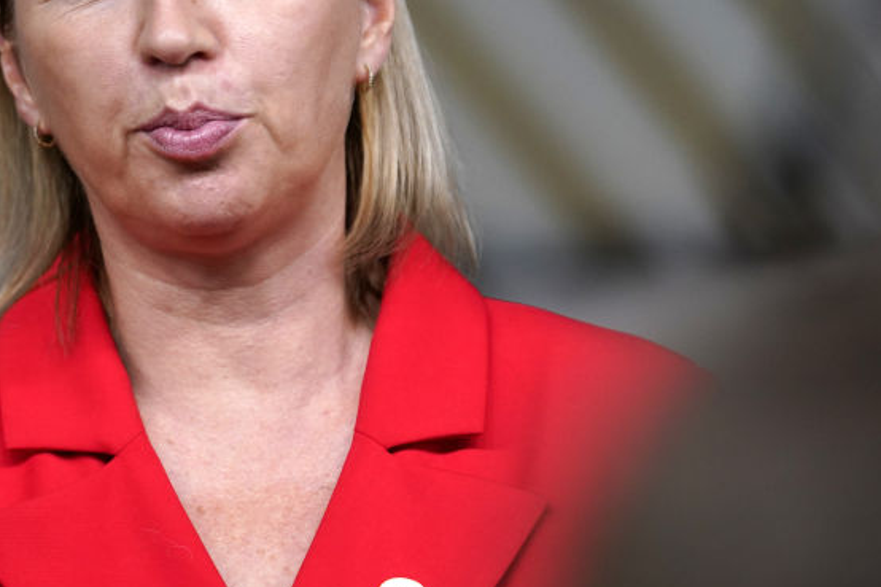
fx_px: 9052
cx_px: 343
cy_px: 211
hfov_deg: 5.6
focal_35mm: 370
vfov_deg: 3.7
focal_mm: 200
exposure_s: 1/500
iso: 2000
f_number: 3.2
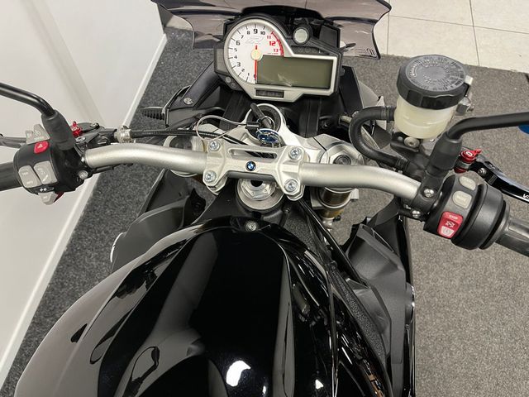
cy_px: 198
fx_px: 397
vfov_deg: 53.1
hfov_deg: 67.3
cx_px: 264
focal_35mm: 26
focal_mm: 5.1
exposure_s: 1/50
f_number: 1.6
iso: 250
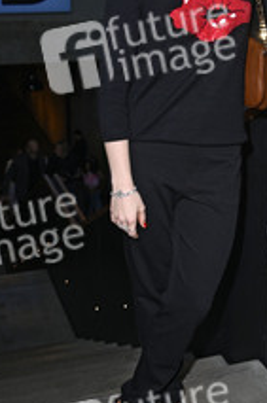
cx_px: 193
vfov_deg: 31.3
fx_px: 715
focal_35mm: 64
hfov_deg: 21.0
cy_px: 144
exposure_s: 1/160
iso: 640
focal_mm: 34
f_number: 5.6
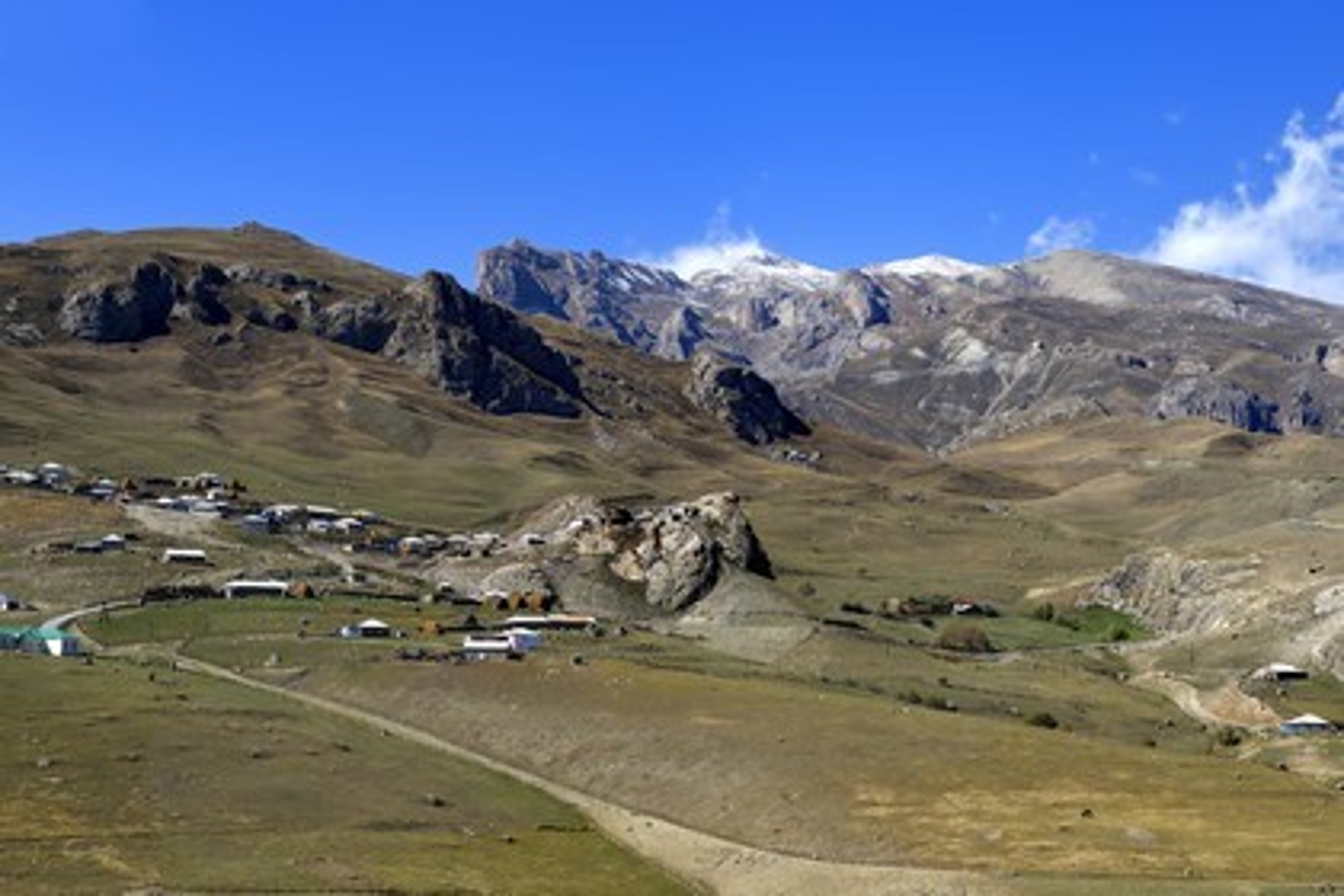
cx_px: 672
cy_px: 448
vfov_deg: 19.5
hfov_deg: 28.8
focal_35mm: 70
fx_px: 2613
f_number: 13
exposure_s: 1/800
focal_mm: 70
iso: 400
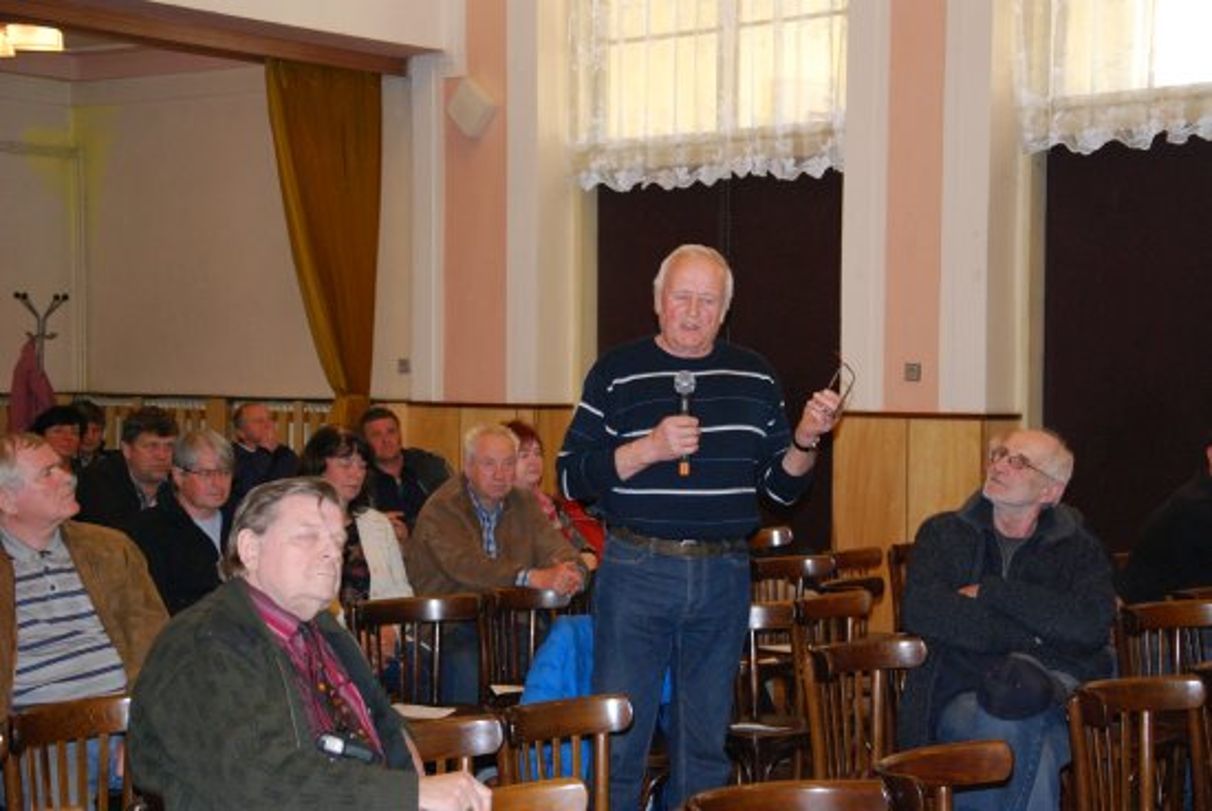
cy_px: 406
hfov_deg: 31.9
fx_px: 2123
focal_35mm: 63
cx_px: 606
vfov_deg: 21.6
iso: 900
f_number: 4.8
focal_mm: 42
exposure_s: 1/60
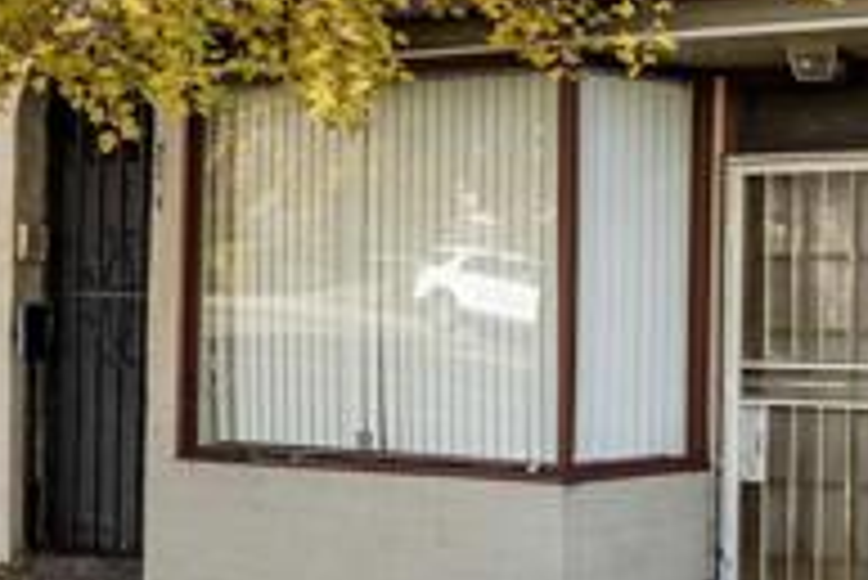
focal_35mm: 53
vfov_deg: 25.5
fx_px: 1279
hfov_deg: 34.5
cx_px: 846
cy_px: 321
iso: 400
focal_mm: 16
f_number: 8
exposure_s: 1/3200
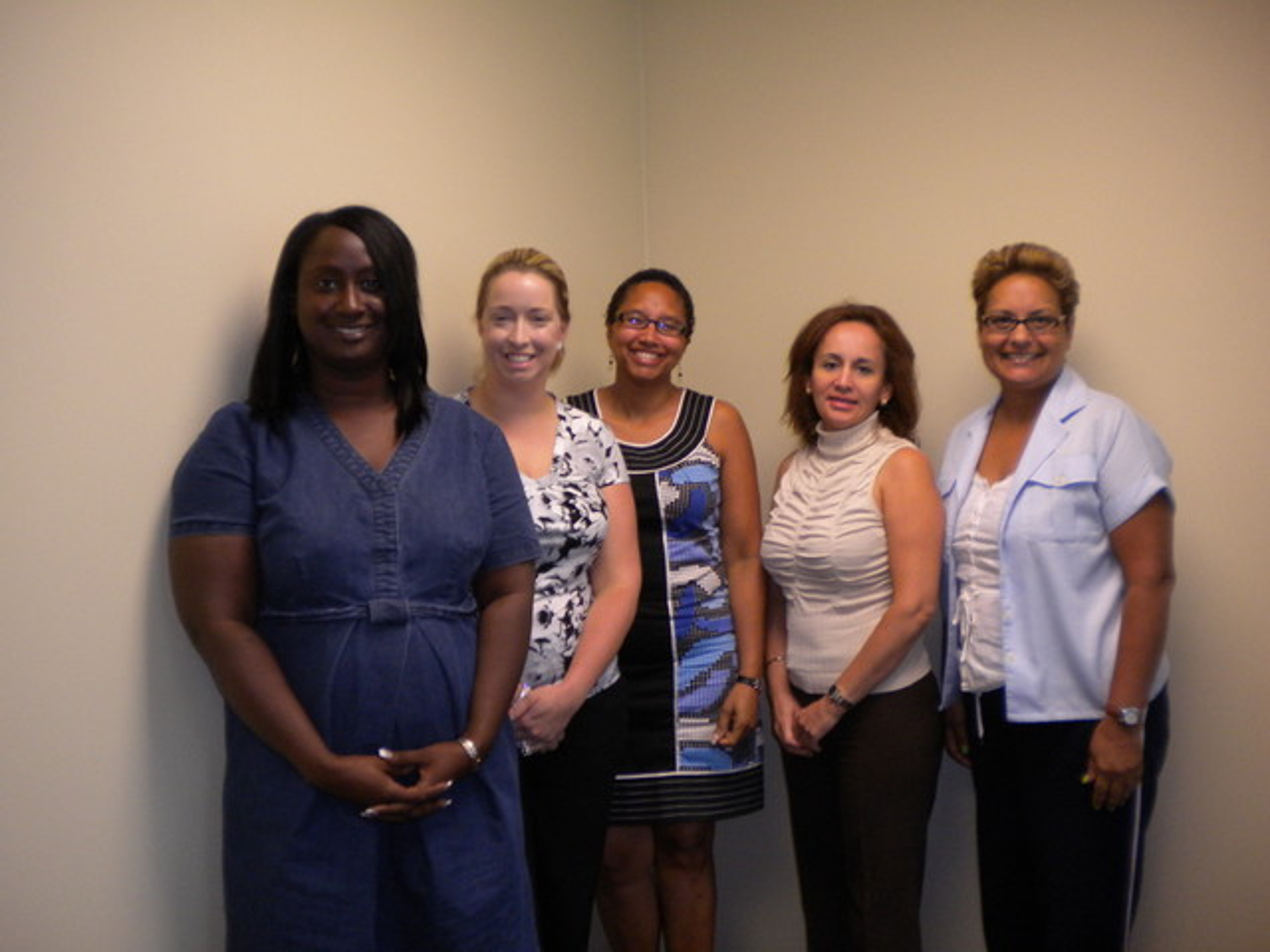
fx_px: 1284
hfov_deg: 52.6
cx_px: 635
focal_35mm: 35
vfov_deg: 40.7
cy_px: 476
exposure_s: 1/60.8
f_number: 3.1
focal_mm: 6.3
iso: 238
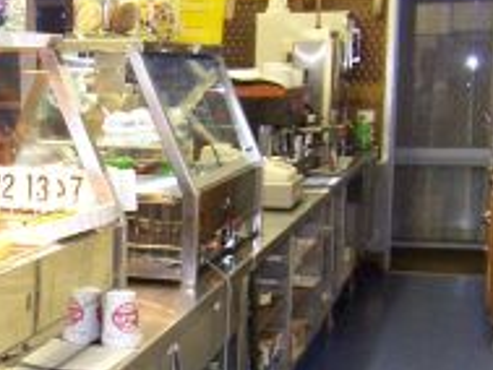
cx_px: 68
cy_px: 294
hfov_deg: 26.0
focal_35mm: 73
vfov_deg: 20.0
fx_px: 1040
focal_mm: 3.8
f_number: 2.8
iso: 200
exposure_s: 1/30
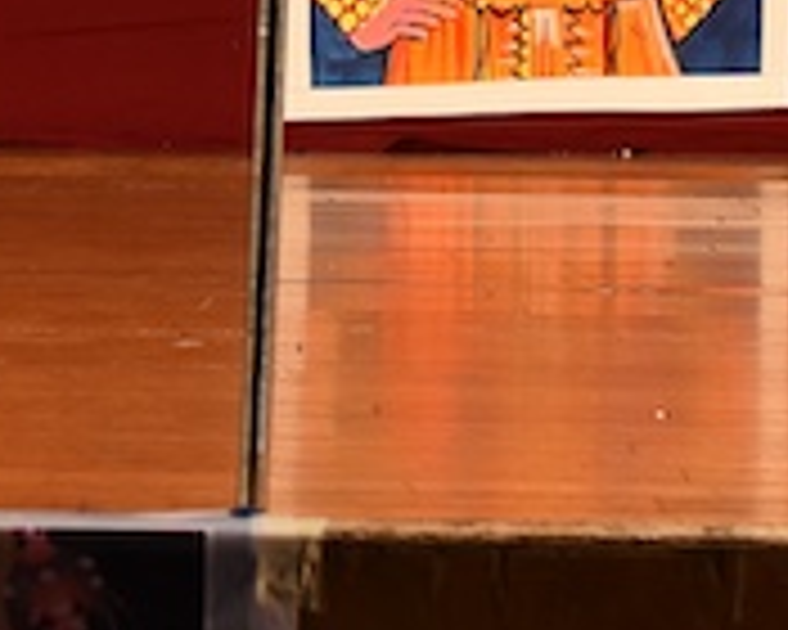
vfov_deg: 7.6
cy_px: -299
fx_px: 4641
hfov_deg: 9.6
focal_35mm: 199
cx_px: 5
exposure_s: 1/125
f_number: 3.2
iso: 800
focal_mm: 29
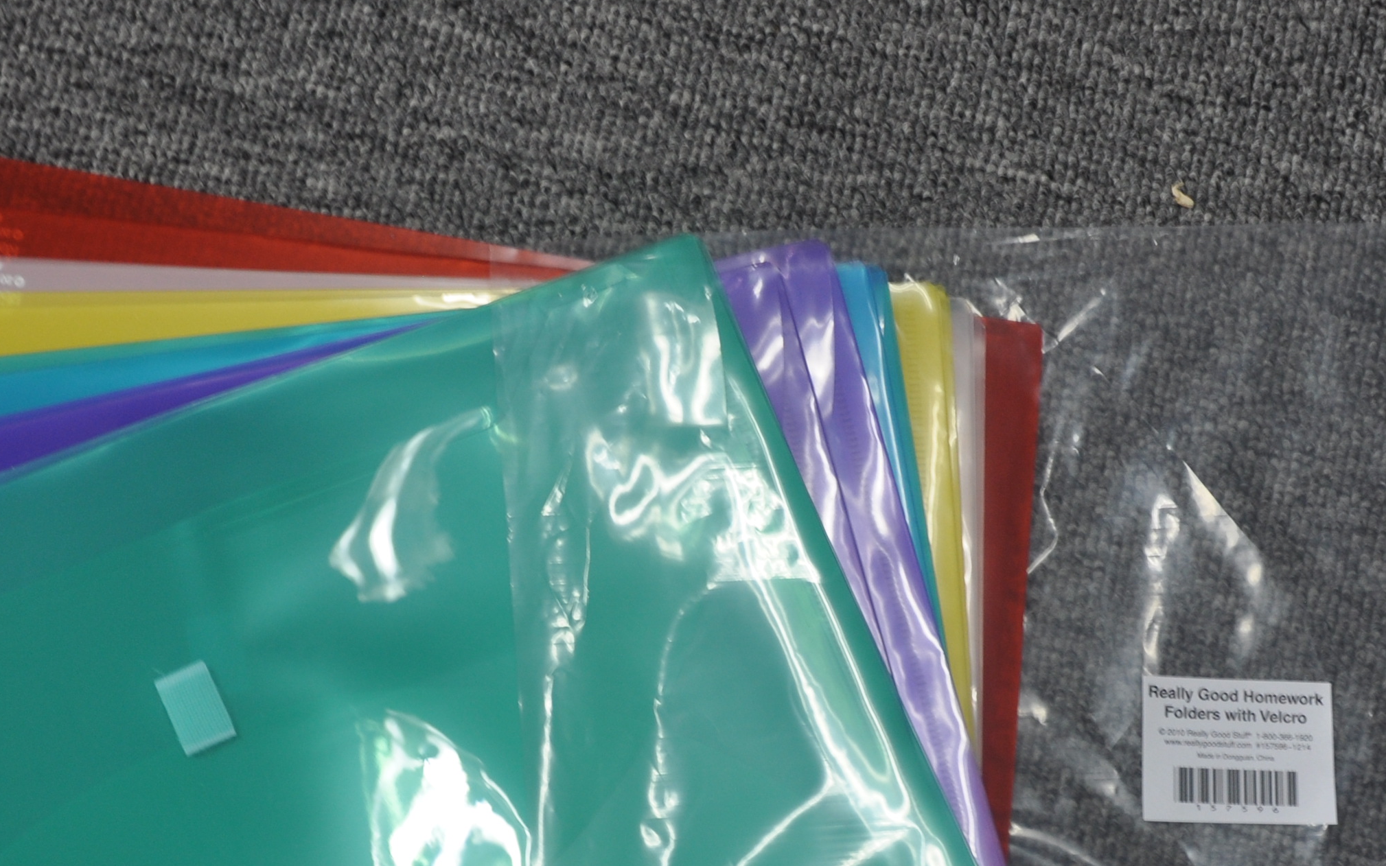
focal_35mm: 81
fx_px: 3063
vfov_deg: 15.9
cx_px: 640
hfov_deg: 25.5
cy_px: 813
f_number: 4
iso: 250
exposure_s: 1/6
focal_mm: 25
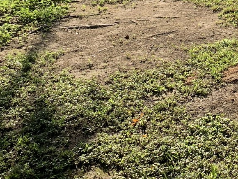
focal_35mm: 86
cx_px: 297
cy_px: -106
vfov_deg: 15.5
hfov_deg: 21.0
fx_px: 591
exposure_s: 1/871
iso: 25
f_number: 1.8
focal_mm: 4.25
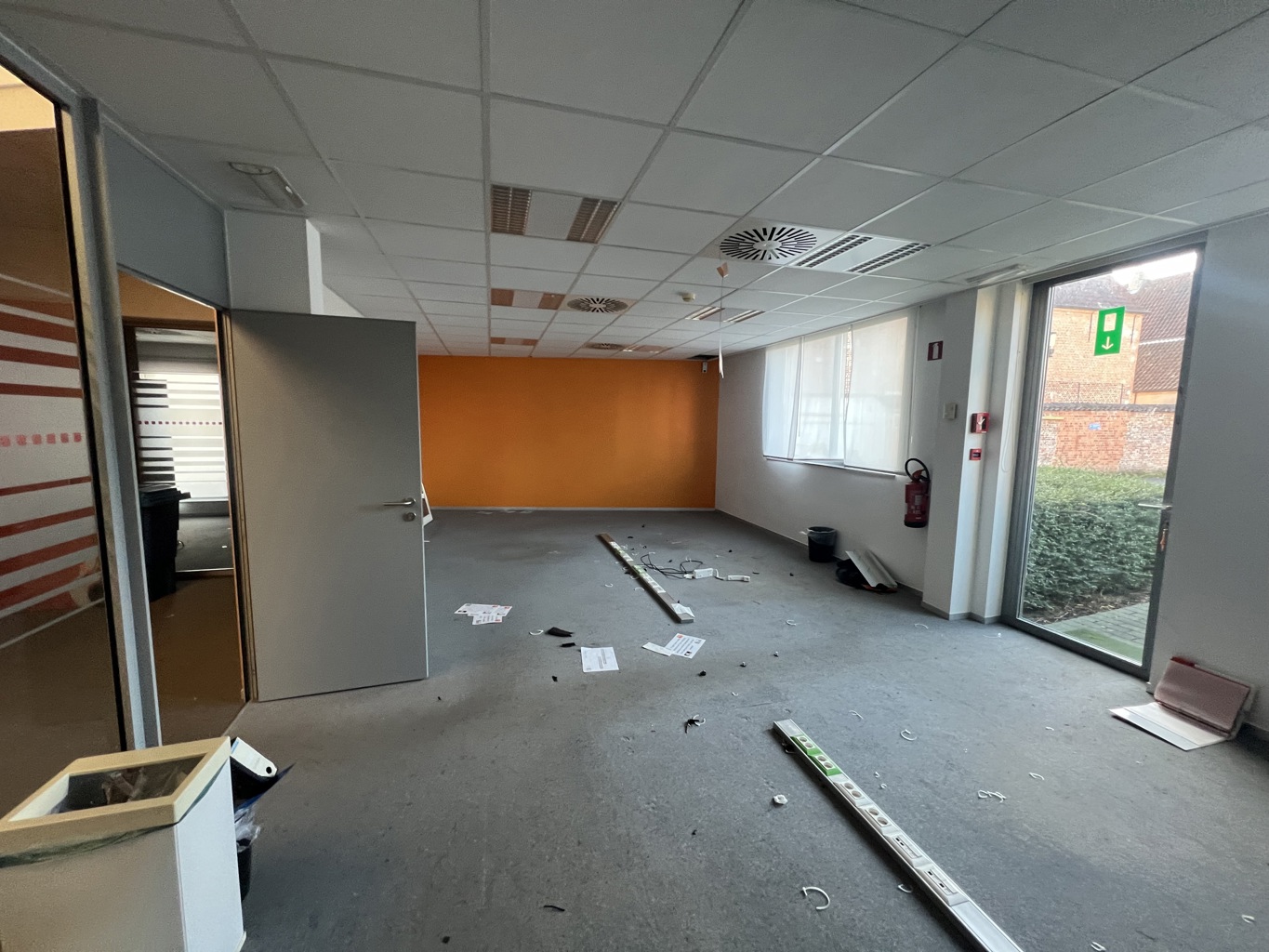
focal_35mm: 13
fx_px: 477
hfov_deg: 106.2
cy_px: 476
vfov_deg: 89.9
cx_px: 634
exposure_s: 1/50
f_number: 1.8
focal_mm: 1.57
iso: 250
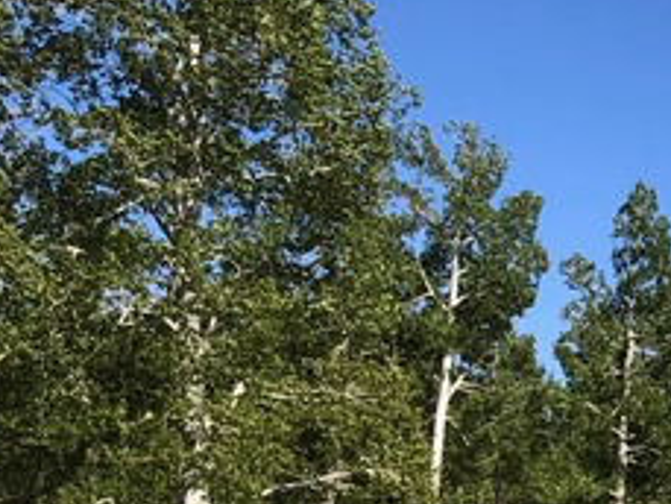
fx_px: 2424
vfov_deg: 11.2
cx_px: 1433
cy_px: 847
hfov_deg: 13.1
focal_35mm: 125
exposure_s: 1/1453
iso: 20
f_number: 1.8
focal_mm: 3.99
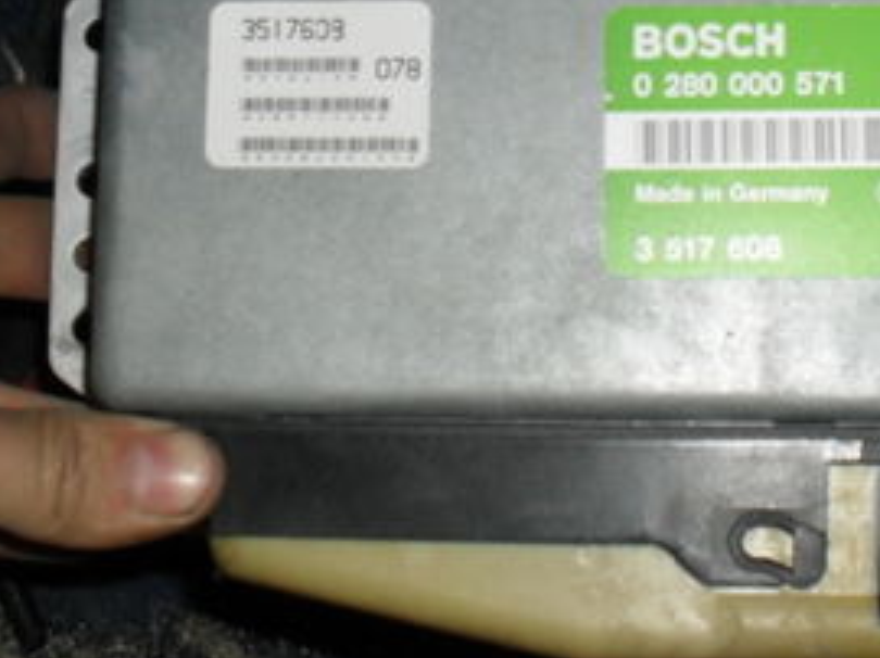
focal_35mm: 83
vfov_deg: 17.7
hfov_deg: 23.5
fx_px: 2108
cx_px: 570
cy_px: 202
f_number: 3.2
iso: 200
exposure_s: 1/45
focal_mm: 6.3
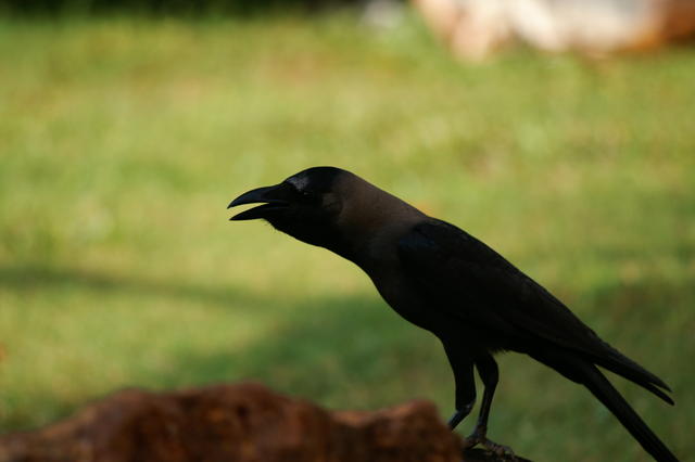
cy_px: 231
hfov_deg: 4.9
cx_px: 348
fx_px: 8104
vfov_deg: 3.3
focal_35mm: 420
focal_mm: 280
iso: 200
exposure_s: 1/640
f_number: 5.6
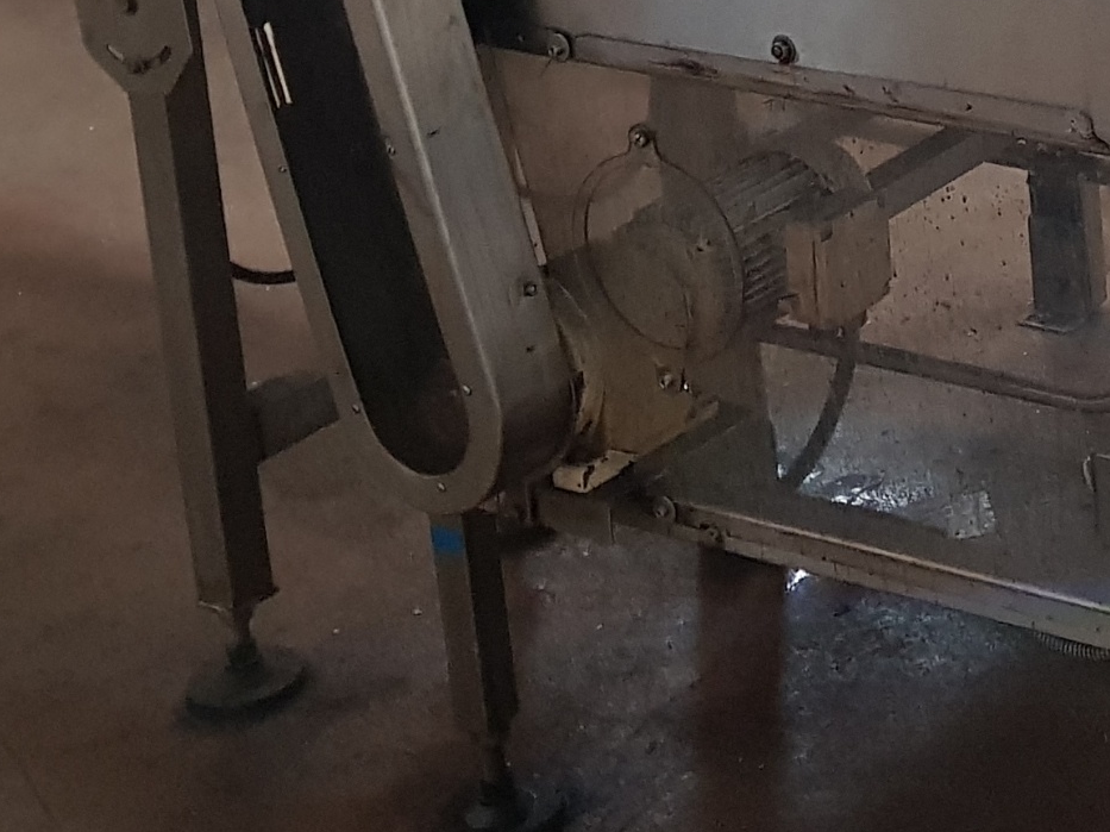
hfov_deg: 19.8
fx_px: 2917
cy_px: -423
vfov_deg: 15.0
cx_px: 1449
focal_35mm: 91
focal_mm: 4.3
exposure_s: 1/33
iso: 250
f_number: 1.7
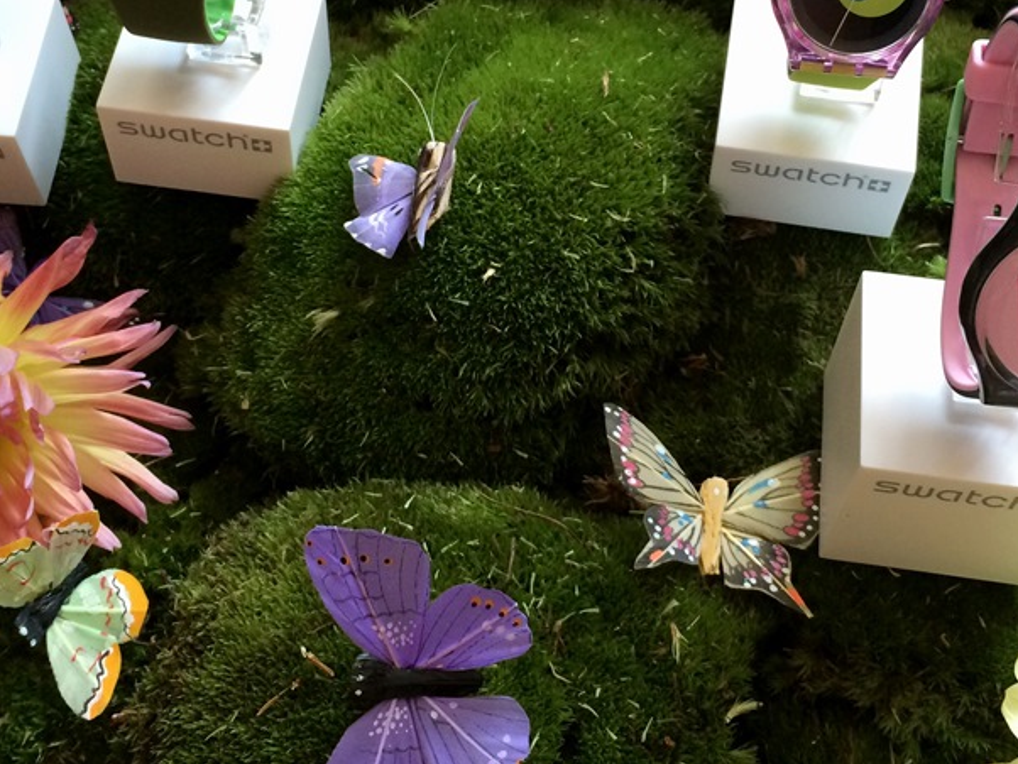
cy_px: 213
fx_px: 1500
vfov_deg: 28.3
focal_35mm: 51
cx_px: 539
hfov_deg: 37.5
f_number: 2.2
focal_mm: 4.12
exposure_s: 1/30
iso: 64
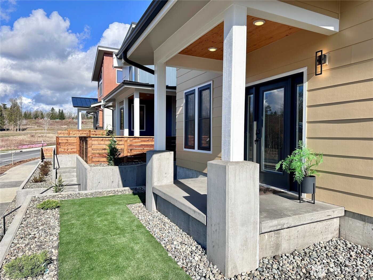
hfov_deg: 71.6
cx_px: 186
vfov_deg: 56.8
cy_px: 140
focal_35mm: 24
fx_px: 259
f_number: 1.78
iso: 80
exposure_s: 1/4016
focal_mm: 6.86
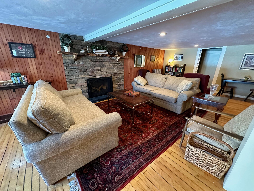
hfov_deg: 102.1
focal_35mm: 14
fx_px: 103
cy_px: 96
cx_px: 127
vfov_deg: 85.7
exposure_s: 1/60
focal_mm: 2.22
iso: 640
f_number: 2.2
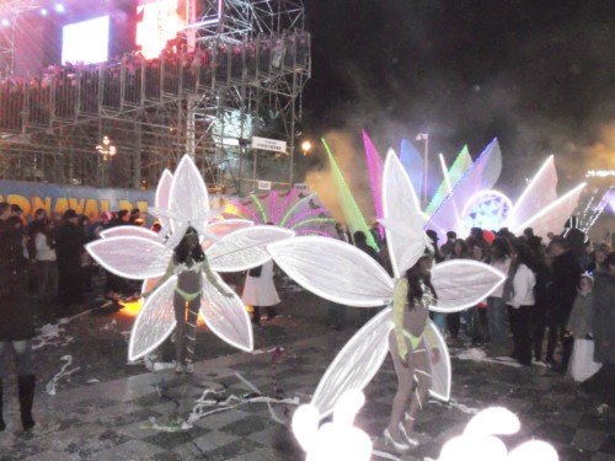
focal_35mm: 38
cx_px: 308
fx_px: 675
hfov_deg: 49.0
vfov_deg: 37.7
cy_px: 230
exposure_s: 1/30
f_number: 3.9
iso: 1250
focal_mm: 6.9
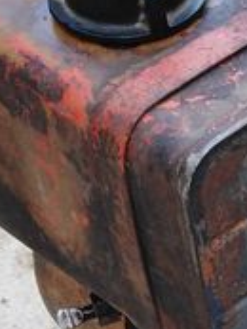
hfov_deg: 9.3
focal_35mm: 150
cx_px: 484
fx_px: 1425
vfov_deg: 13.1
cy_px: 274
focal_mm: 3.46
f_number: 2.2
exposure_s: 1/120
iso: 133
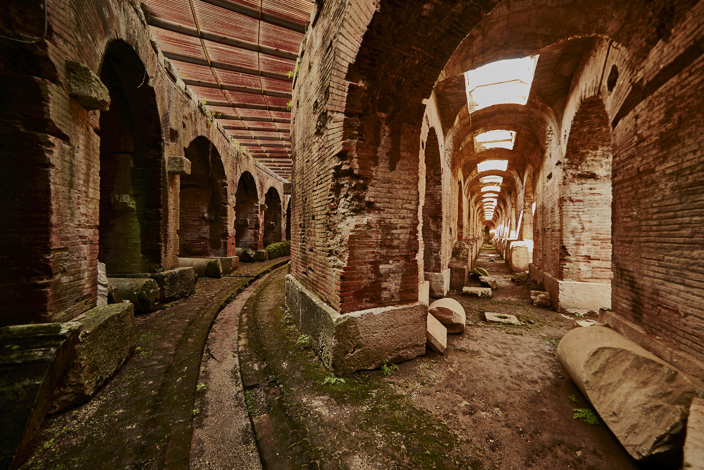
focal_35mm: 14
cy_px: 235
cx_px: 352
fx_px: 274
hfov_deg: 104.2
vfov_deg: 81.3
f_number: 4
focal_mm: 14
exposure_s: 1/15
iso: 400
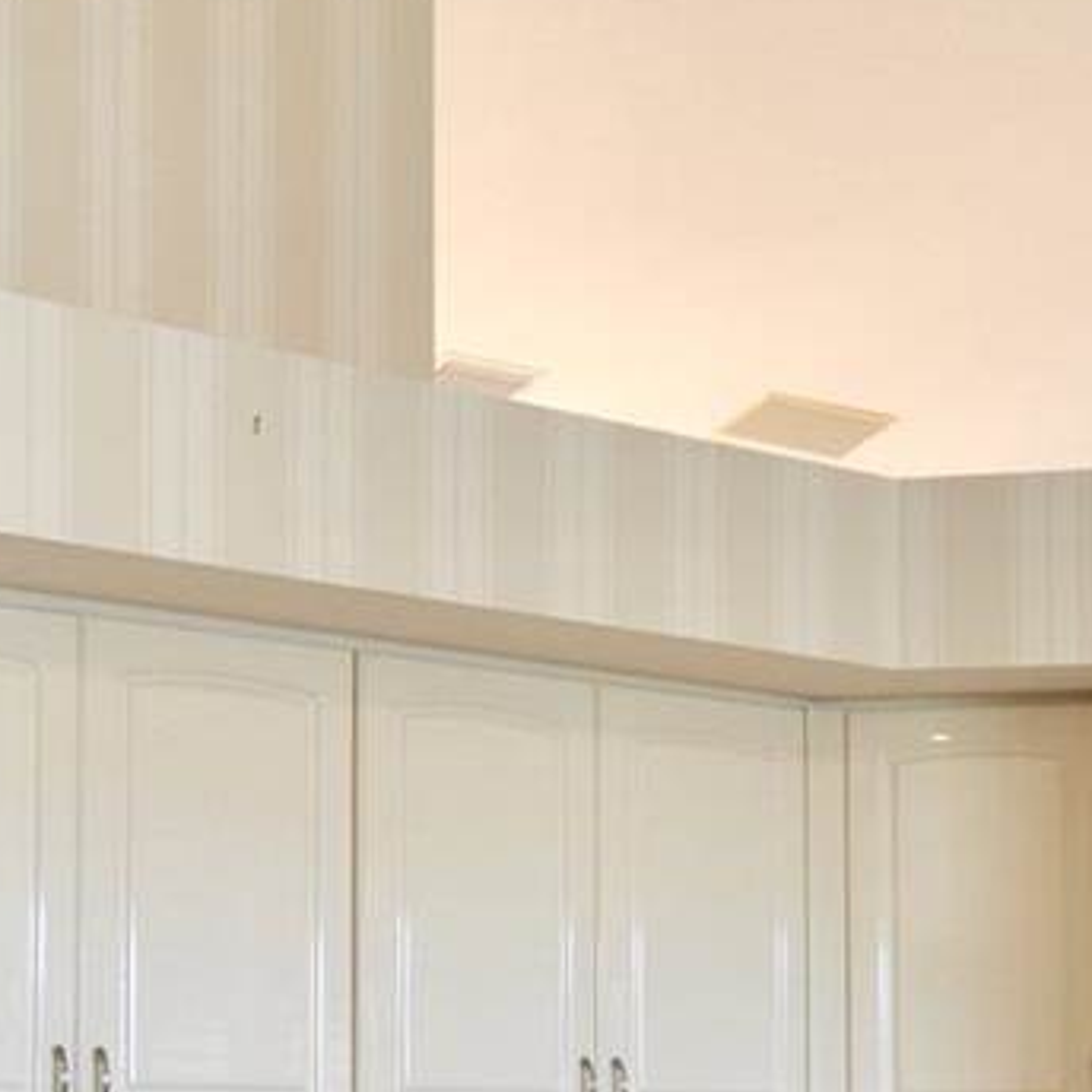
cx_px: 356
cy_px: 922
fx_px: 2534
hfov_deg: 24.2
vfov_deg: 23.8
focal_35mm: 71
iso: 400
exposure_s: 1/80
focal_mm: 12
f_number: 4.5
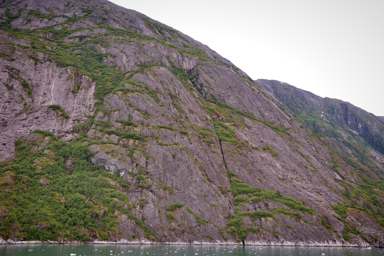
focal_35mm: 33
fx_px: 352
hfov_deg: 57.2
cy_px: 127
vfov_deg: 40.0
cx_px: 190
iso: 100
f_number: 5
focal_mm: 32
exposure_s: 1/100
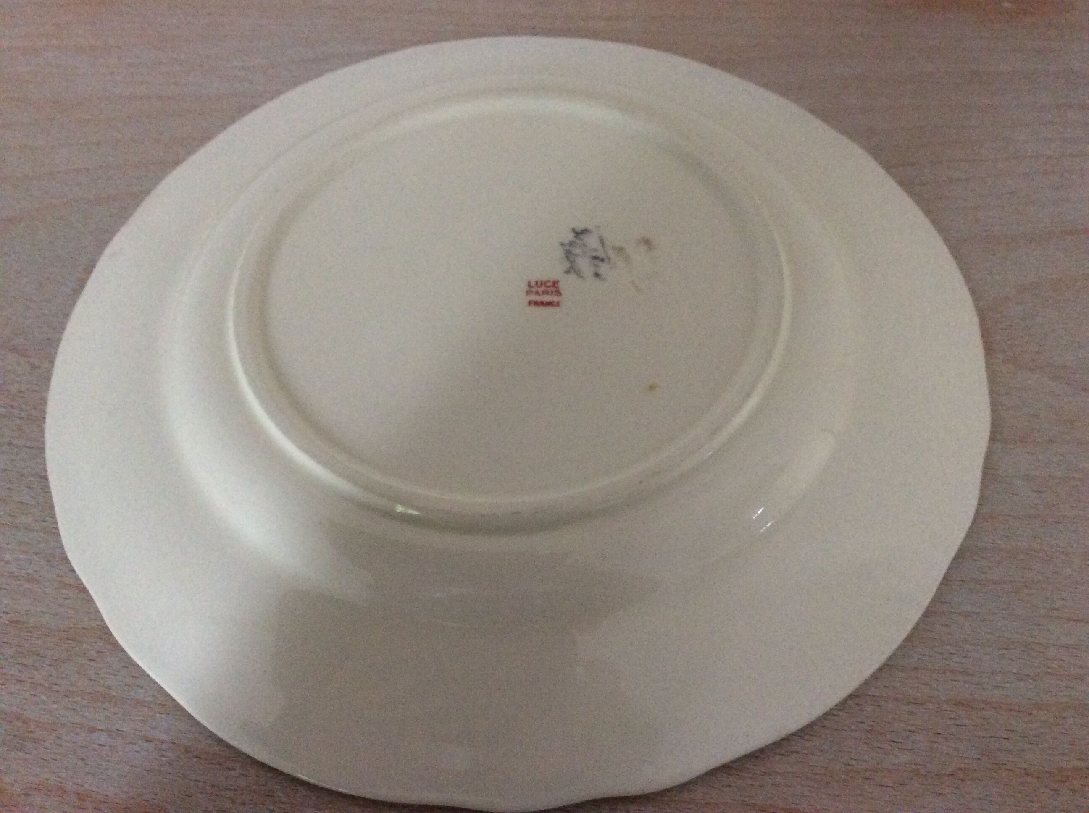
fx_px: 1005
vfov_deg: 44.1
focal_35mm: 32
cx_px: 544
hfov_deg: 56.9
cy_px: 406
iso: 250
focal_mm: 3.3
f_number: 2.4
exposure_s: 1/25
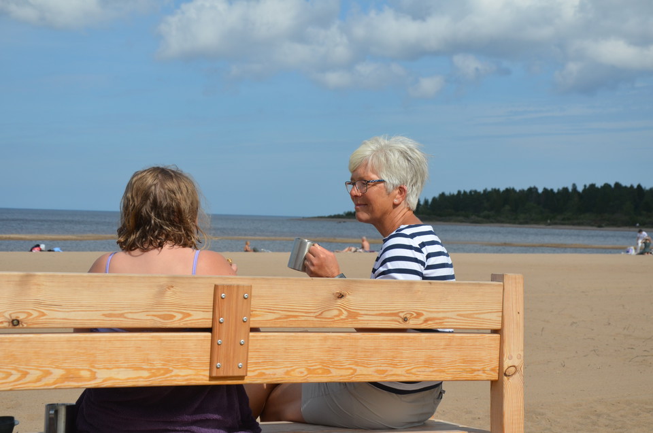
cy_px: 216
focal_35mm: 75
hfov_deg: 27.0
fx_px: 1358
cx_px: 326
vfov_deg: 18.1
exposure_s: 1/2000
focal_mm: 50
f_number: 8
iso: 400
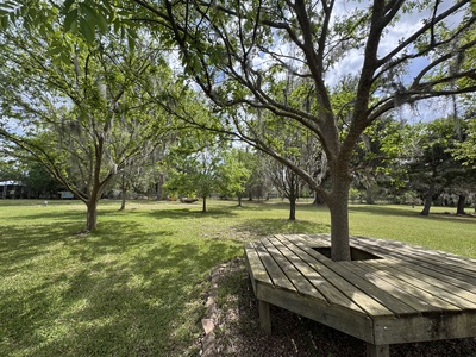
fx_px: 193
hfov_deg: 102.1
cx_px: 238
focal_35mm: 14
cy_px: 178
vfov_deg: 85.7
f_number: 2.2
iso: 50
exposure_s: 1/921
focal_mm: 2.22
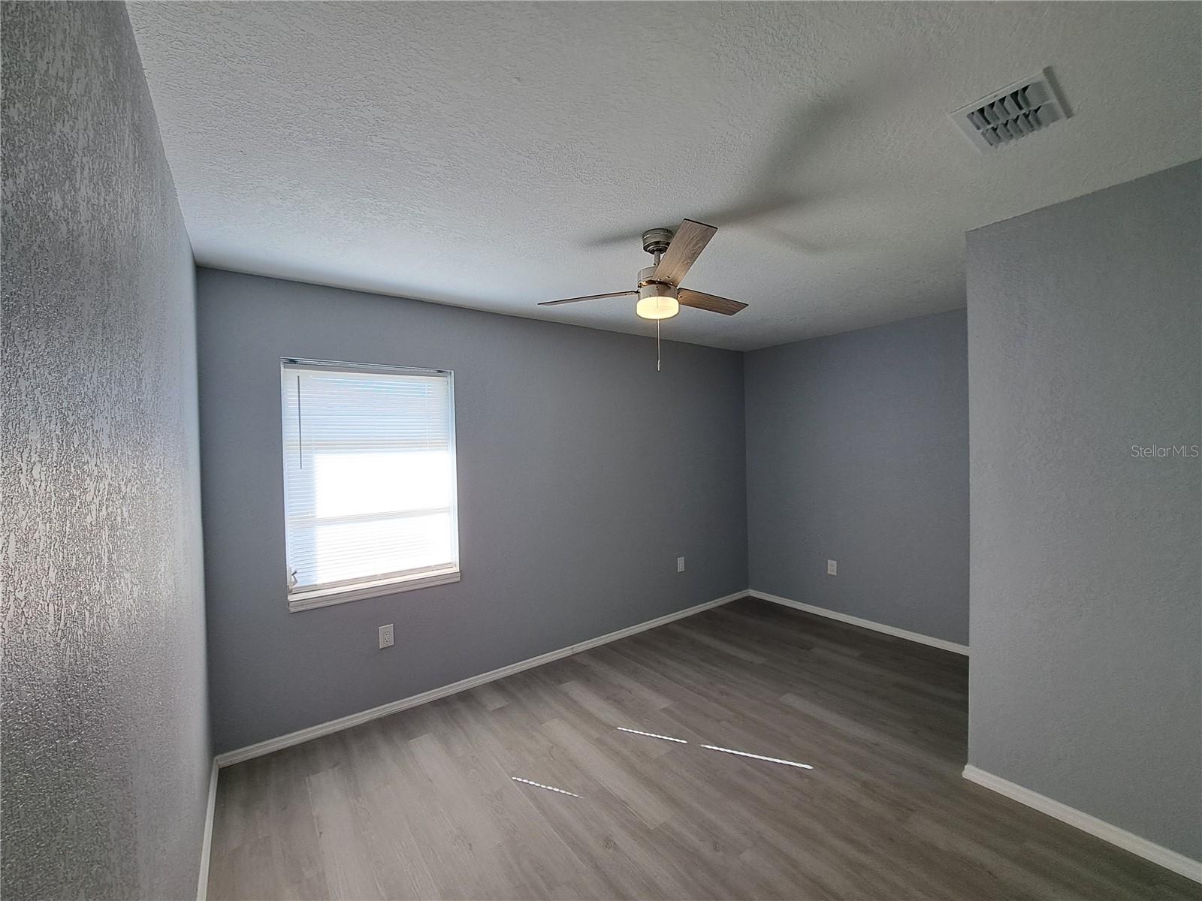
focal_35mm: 13
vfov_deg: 89.9
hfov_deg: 106.2
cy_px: 450
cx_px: 601
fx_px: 451
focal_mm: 1.74
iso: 50
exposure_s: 1/100
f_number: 2.2
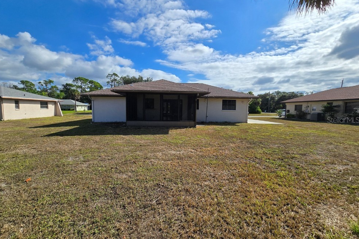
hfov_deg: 104.2
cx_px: 175
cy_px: 120
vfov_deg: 81.2
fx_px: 140
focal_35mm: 14
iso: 50
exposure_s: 1/4980
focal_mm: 2.2
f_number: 2.2
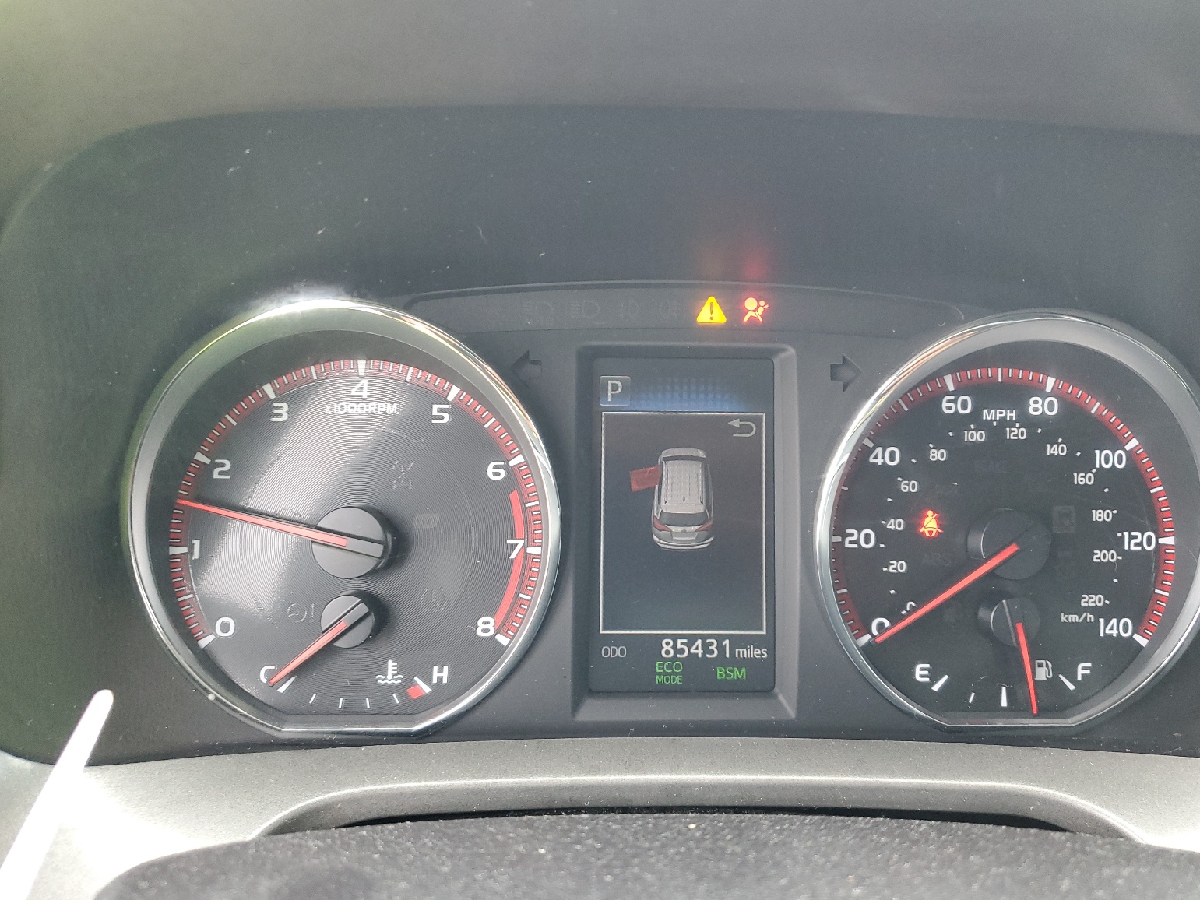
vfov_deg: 51.4
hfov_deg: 65.3
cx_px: 610
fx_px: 936
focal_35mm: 27
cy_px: 437
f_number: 1.5
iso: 135
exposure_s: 1/60.2
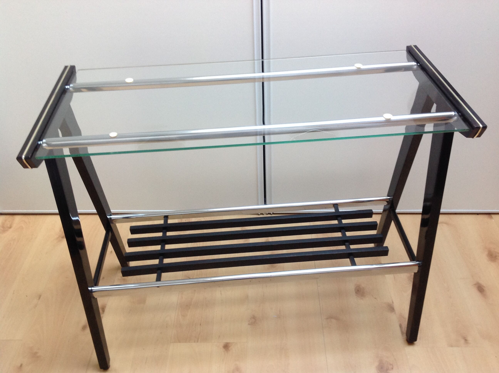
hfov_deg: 52.7
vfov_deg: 40.6
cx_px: 250
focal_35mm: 35
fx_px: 504
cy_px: 186
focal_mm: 4.28
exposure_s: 1/15
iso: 100
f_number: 2.4
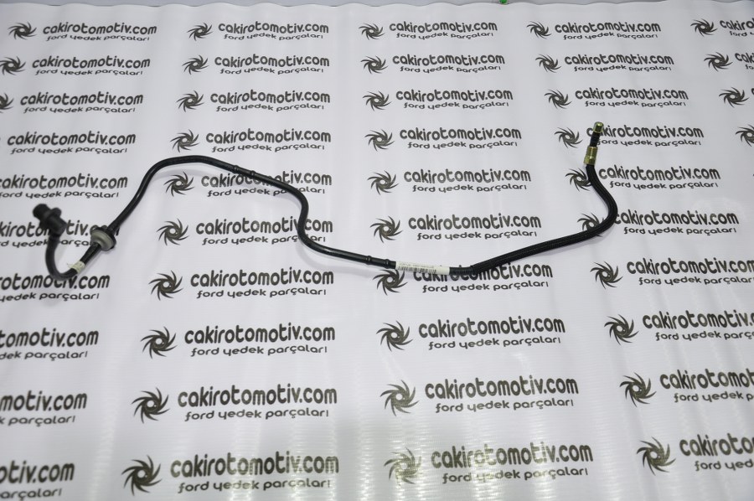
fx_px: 690
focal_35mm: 33
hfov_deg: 57.3
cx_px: 377
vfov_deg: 39.9
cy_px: 250
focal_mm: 22
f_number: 4.5
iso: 200
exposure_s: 1/40
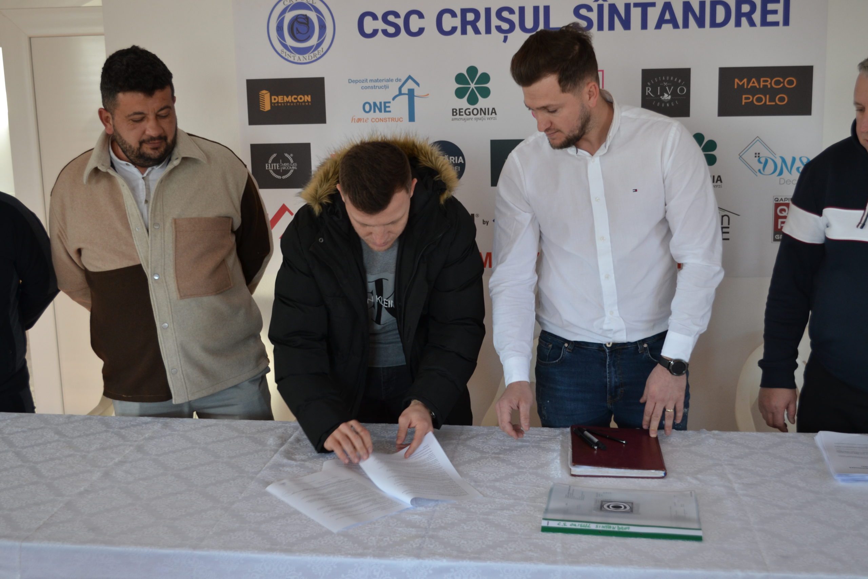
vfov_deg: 31.9
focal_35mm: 42
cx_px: 434
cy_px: 290
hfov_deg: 46.4
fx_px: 1013
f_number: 4.5
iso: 400
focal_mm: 28
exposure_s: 1/80
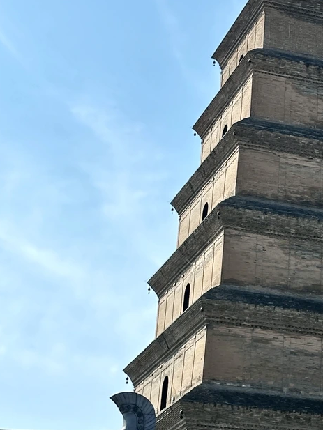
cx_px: 373
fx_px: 1393
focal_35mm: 112
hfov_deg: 12.9
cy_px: 245
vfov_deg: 17.6
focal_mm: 6.86
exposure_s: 1/1639
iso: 64
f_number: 1.78
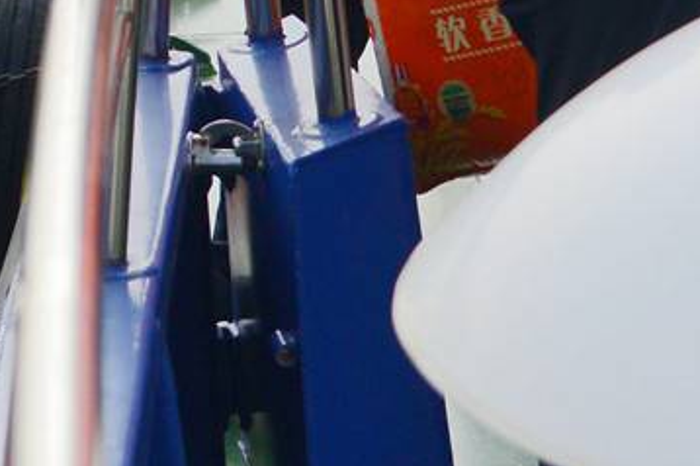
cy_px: -464
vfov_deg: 7.4
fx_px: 3477
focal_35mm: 179
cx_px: -57
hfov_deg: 11.3
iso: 500
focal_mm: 32
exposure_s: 1/8000
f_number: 4
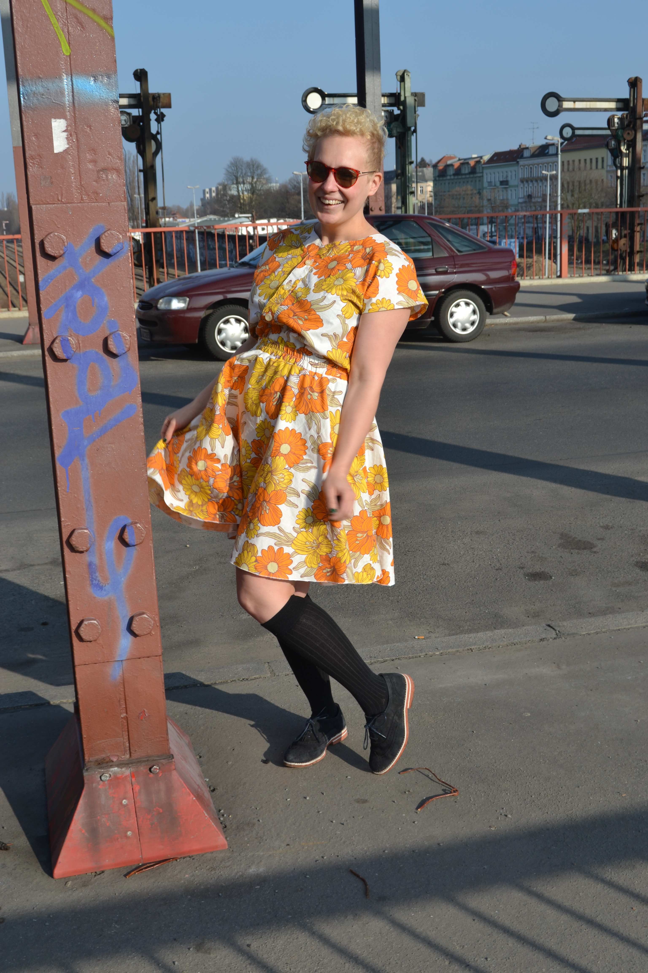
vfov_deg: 46.4
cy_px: 486
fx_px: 1134
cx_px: 324
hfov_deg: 31.9
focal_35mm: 42
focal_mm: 28
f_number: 8
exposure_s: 1/250
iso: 100
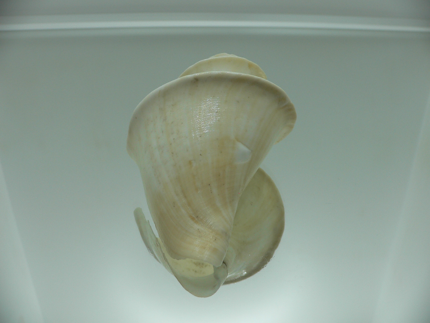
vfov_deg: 40.7
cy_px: 162
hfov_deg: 52.6
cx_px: 215
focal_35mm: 35
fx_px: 435
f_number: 2.8
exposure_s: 1/100
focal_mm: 4.6
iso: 80
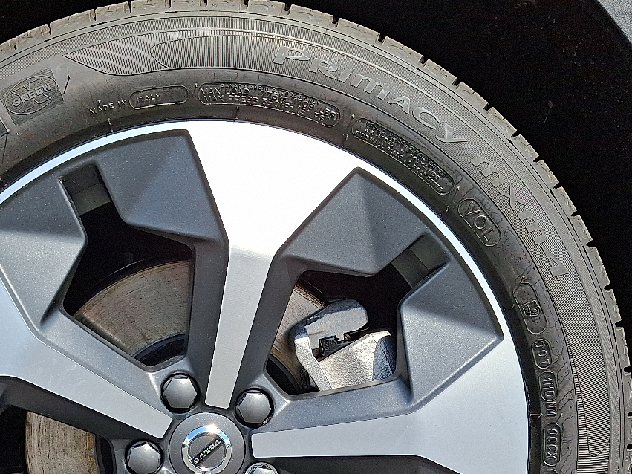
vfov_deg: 29.8
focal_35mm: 47
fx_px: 858
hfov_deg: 39.7
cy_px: 414
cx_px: 186
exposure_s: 1/1000
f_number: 1.8
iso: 25
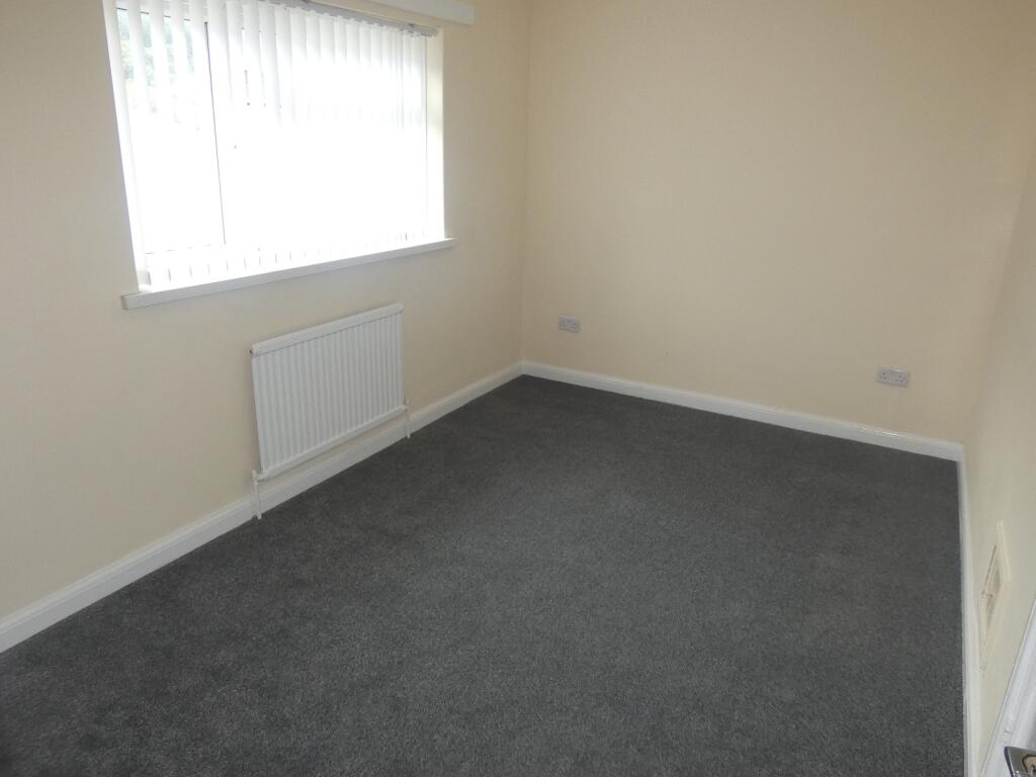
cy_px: 388
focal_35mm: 25
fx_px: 748
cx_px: 518
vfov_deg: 54.9
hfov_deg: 69.4
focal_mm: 4.4
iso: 250
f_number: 3
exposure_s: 1/125
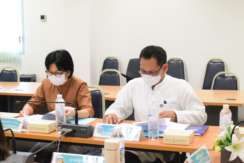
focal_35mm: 75
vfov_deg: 18.2
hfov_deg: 27.0
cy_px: 82
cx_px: 122
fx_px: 508
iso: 3200
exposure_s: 1/100
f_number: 7.1
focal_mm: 50
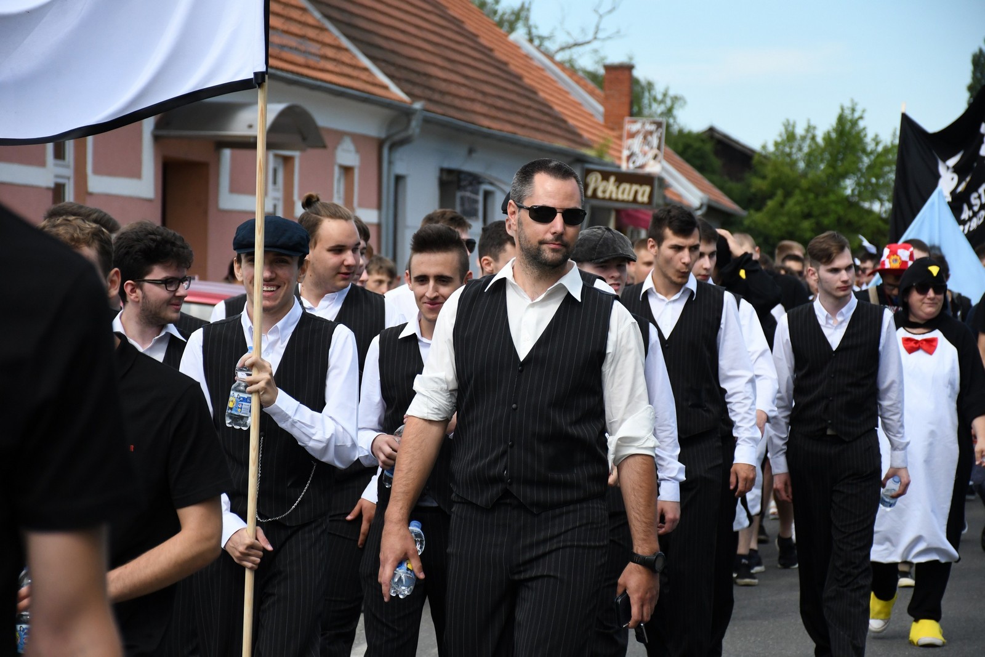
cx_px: 492
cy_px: 328
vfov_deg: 10.2
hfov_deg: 15.2
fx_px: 3694
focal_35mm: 135
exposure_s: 1/4000
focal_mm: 90
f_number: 5.3
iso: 1250
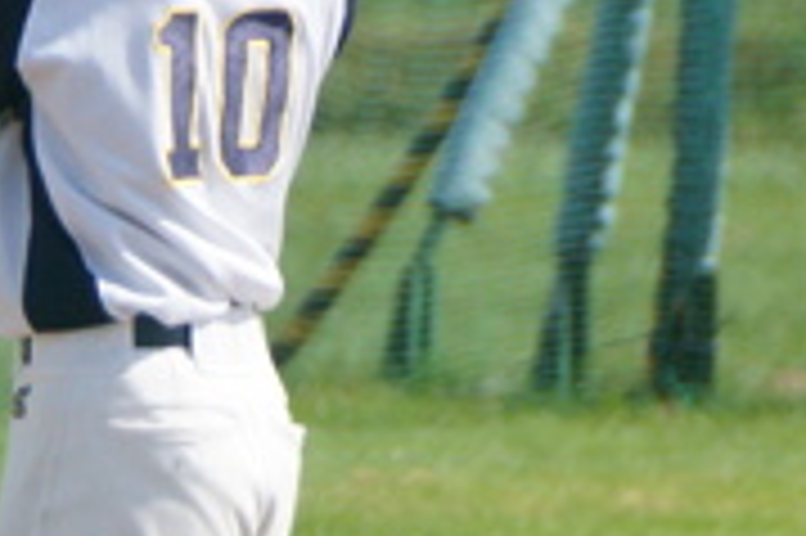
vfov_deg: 1.0
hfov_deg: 1.5
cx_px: 72
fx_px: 30711
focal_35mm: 1373
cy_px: 369
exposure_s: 1/1000
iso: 320
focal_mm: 160
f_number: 6.3
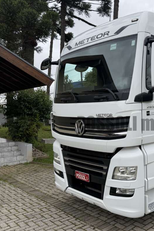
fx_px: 218
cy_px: 115
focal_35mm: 34
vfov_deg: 55.8
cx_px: 153
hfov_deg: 35.3
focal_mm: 6.76
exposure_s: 1/2525
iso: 100
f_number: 1.78
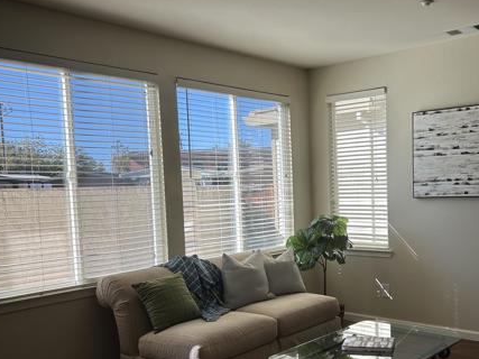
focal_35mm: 39
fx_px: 540
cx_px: 308
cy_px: 219
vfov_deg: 36.6
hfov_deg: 47.3
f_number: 1.5
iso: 50
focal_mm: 5.7
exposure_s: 1/965
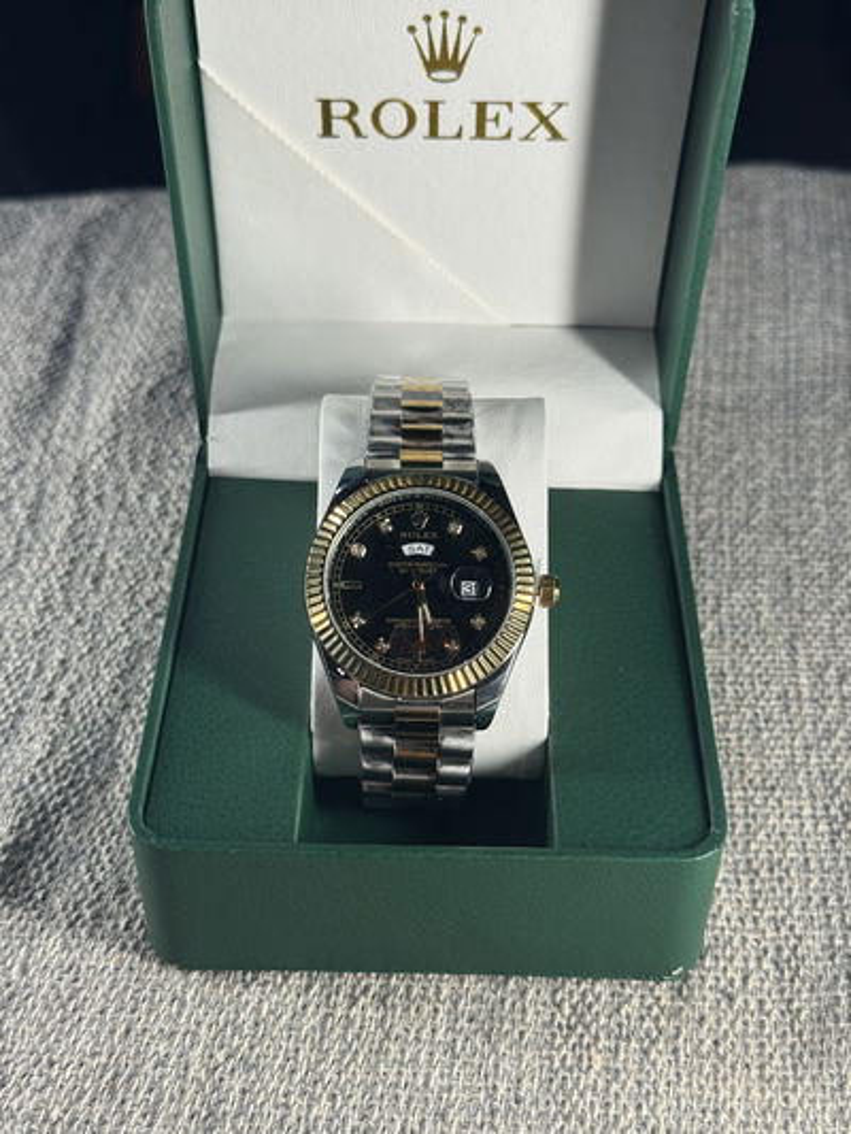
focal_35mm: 48
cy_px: 567
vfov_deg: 39.6
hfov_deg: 30.3
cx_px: 426
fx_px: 1573
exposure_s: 1/111
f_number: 1.78
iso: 50
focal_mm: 6.76
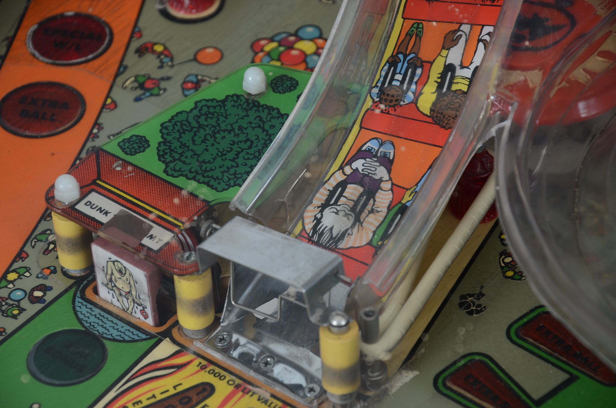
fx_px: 2689
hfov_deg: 13.1
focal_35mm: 158
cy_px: 204
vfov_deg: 8.7
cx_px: 308
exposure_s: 1/100
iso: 160
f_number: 6.3
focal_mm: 105
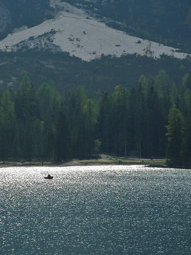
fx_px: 1775
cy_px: 128
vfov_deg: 8.2
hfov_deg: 6.2
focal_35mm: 241
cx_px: 44
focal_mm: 61.6
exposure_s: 1/800
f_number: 4.5
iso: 100
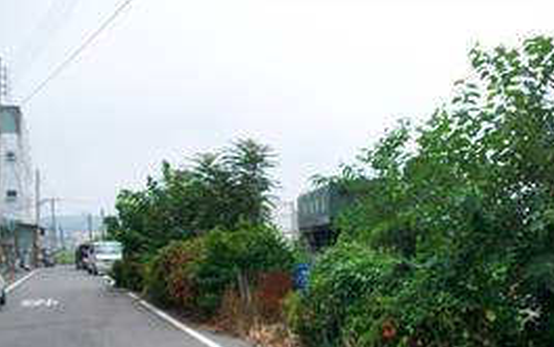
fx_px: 695
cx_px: 357
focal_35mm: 46
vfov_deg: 27.5
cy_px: 278
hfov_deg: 43.0
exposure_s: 1/500
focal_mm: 5.7
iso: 64
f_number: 2.8
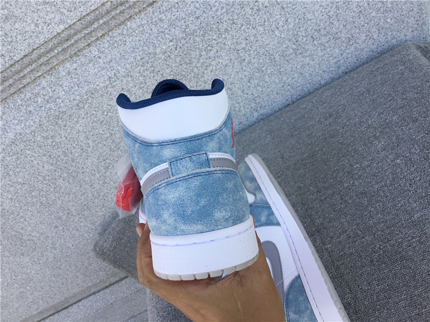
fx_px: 385
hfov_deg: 58.4
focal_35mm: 31
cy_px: 161
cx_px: 215
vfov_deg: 45.4
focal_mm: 3.3
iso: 25
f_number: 2.4
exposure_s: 1/205
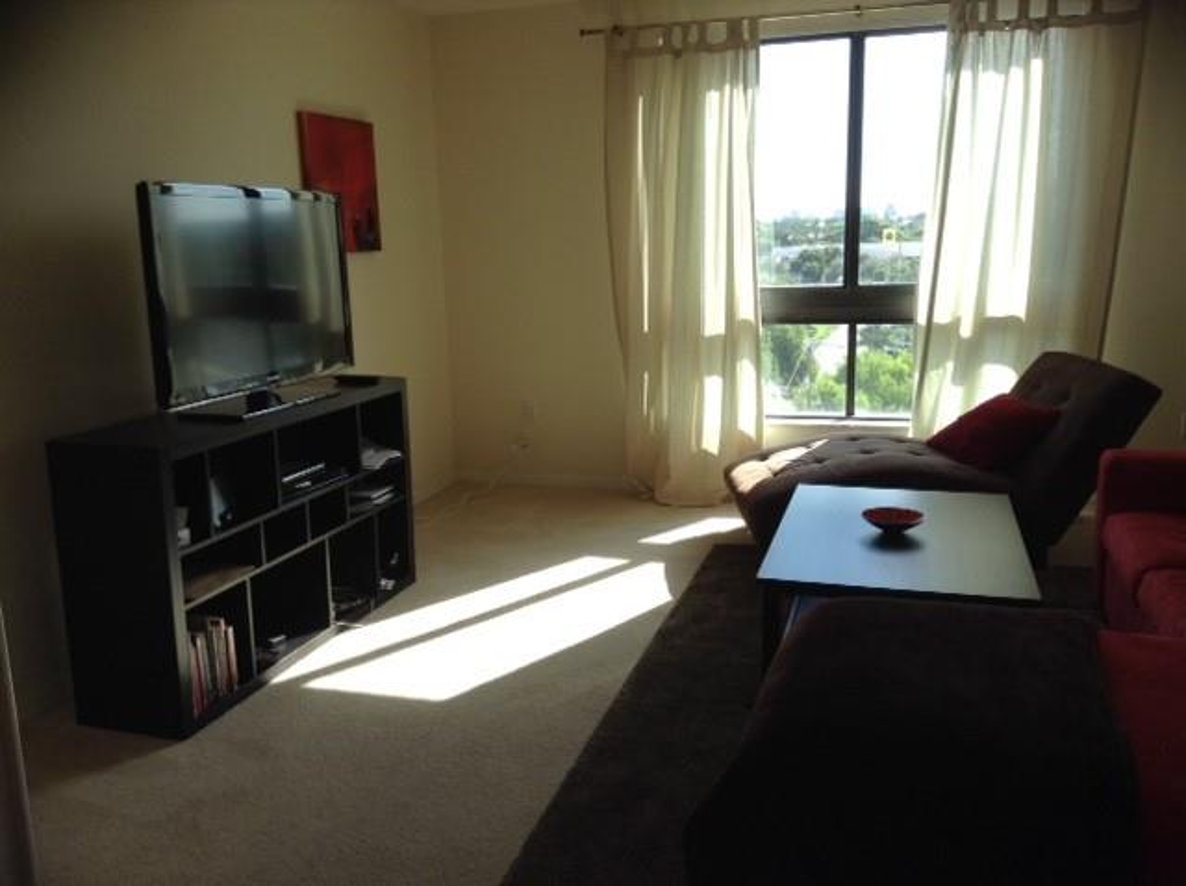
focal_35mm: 33
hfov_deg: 55.4
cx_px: 593
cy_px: 443
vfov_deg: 42.8
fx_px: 1129
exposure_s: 1/257
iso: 32
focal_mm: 3.3
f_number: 2.4
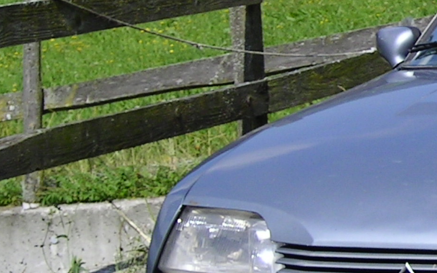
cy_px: 223
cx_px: 658
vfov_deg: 5.9
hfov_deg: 9.2
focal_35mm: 221
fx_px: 2631
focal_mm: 10.5
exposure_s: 1/736
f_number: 3.8
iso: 50
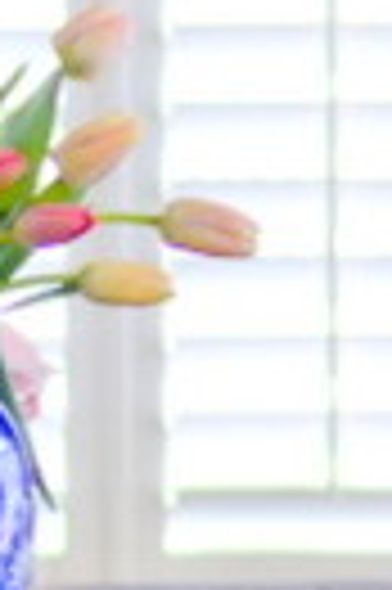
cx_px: -169
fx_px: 5633
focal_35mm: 344
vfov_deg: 6.0
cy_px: 315
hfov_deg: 4.0
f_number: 2.2
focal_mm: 50
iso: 100
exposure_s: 1/80
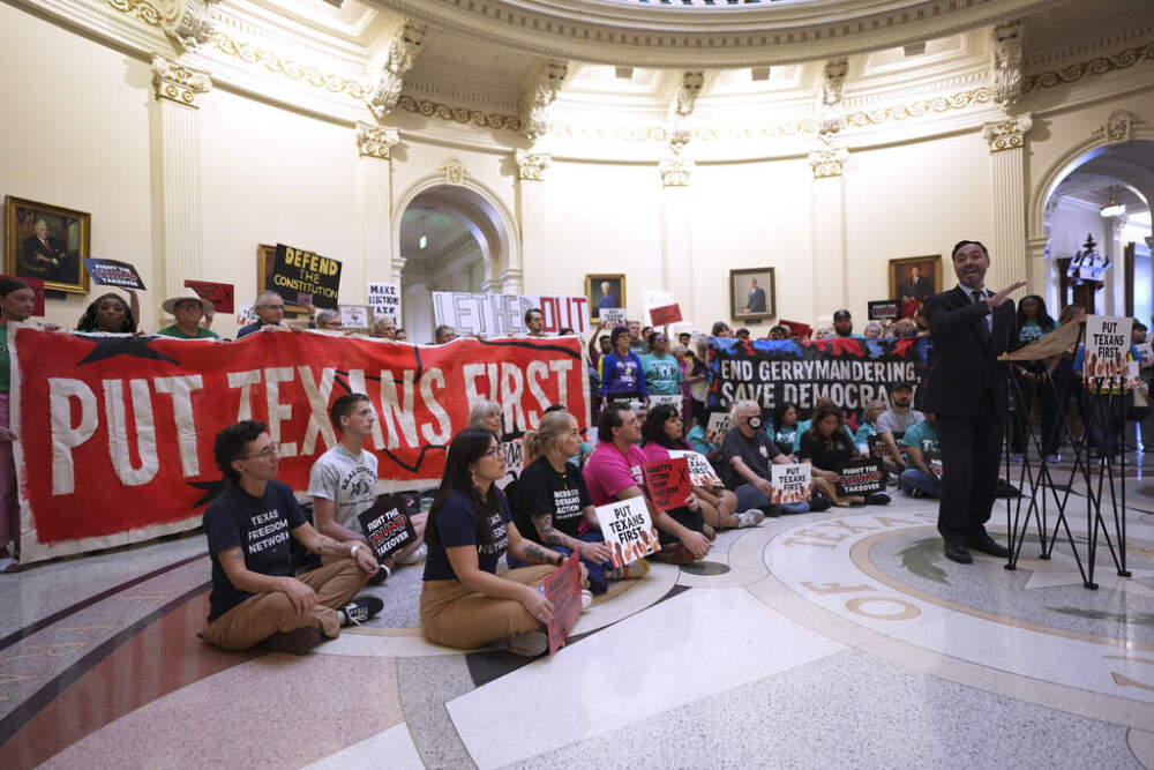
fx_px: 641
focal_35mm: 20
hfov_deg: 84.0
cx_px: 577
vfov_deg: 61.9
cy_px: 385
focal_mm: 20
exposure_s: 1/125
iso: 2500
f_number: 1.8
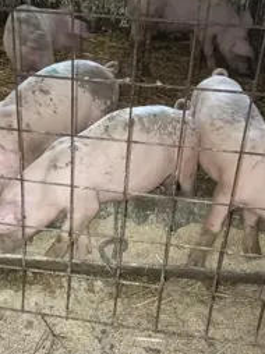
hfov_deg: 27.9
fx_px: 532
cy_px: 208
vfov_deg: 36.7
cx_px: 98
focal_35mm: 52
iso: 3909
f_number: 1.7
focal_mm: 5.27
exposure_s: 1/16.7
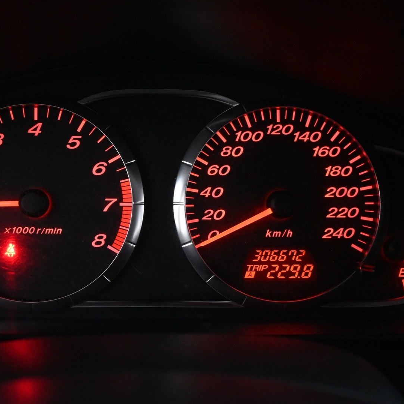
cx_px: 159
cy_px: 202
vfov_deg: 36.1
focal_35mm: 47
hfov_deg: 35.9
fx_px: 620
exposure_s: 1/40
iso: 4500
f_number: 4.2
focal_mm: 24.5
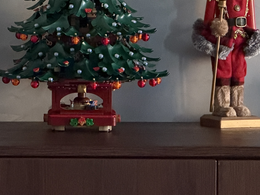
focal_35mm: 251
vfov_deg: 5.9
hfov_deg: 7.8
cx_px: -8
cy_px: -19
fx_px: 1885
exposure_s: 1/31
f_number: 2.8
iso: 1600
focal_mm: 16.89
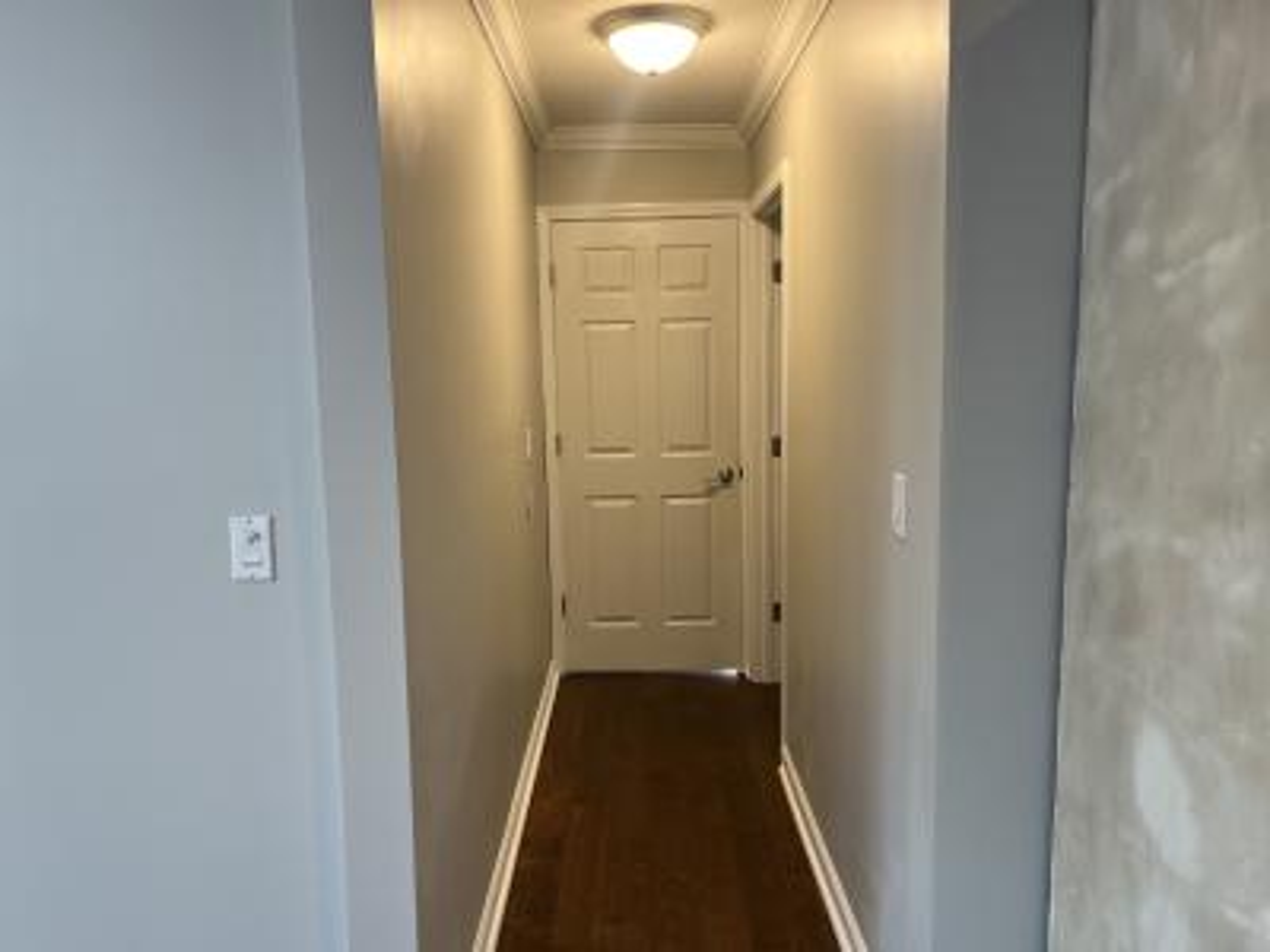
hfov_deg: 67.3
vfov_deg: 53.1
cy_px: 476
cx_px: 635
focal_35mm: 26
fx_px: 954
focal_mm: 5.1
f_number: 1.6
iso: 80
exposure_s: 1/60
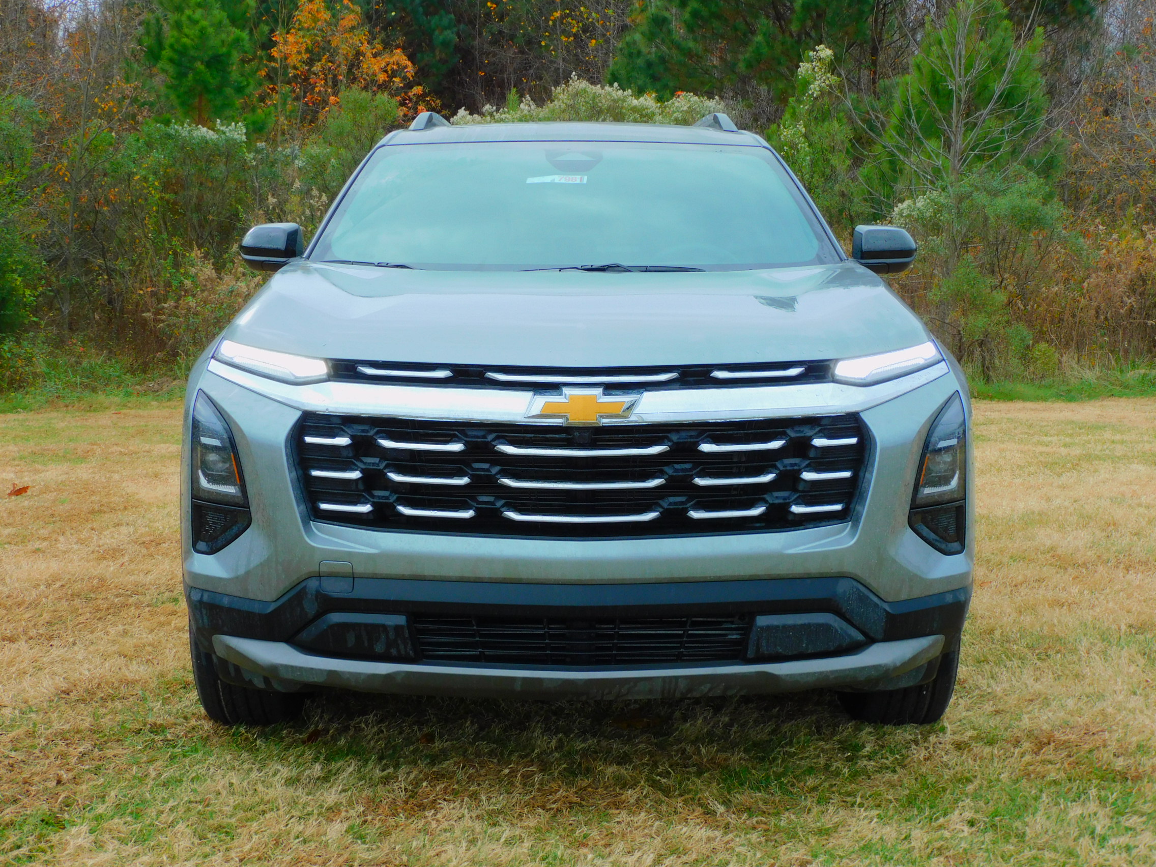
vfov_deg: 29.1
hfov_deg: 38.2
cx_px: 578
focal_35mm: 50
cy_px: 434
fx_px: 1670
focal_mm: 9
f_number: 4
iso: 125
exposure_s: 1/250
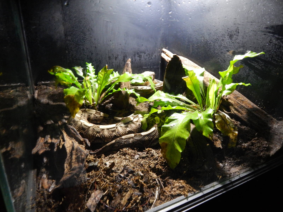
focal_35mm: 23
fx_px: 188
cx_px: 142
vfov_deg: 58.9
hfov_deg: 73.9
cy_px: 106
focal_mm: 4
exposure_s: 1/8
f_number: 3
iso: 450
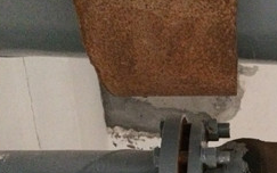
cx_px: 252
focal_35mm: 76
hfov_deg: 26.2
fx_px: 574
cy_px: 213
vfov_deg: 16.4
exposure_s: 1/15
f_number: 2.2
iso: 800
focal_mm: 4.15
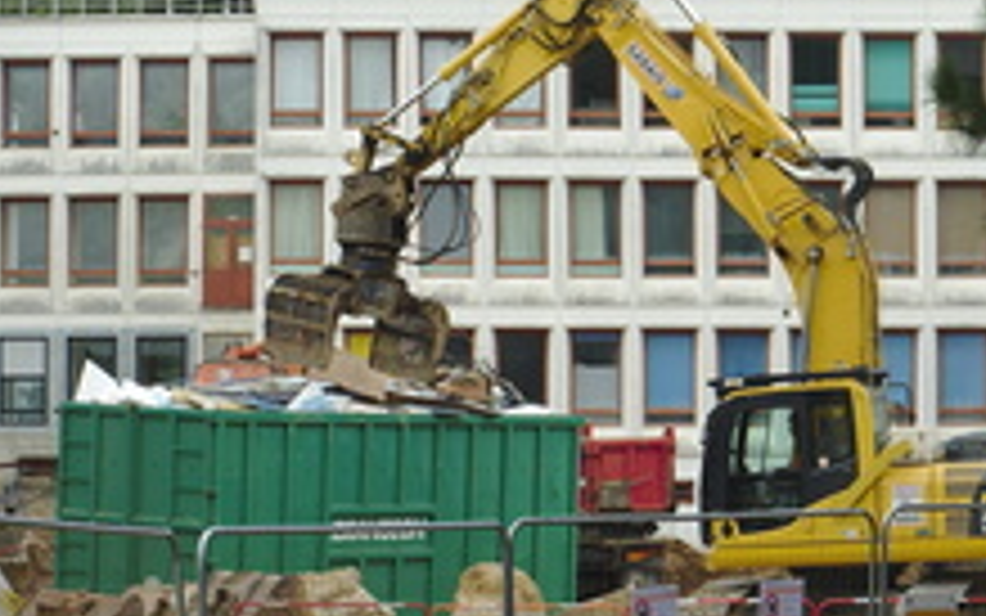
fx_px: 4166
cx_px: 315
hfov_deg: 13.5
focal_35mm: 155
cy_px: 396
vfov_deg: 8.5
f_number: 5
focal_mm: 27.7
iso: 200
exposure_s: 1/250
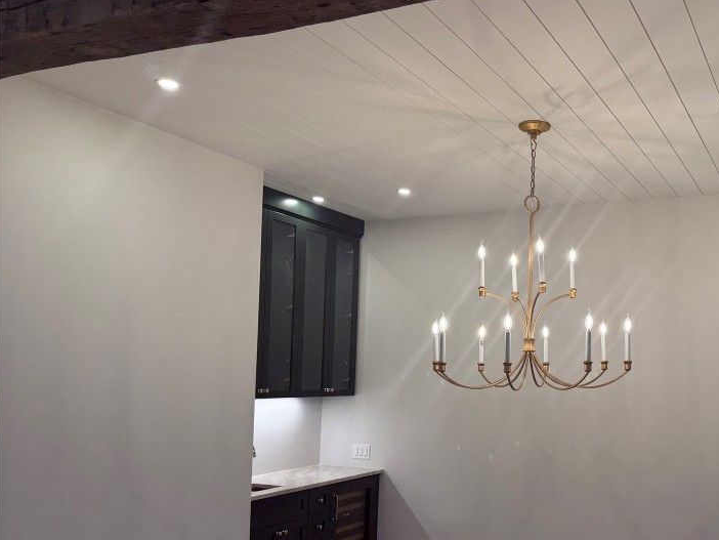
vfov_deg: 40.3
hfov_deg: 50.9
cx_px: 519
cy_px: 351
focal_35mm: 35
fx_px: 727
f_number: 1.78
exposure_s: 1/120
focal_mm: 6.76
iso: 80
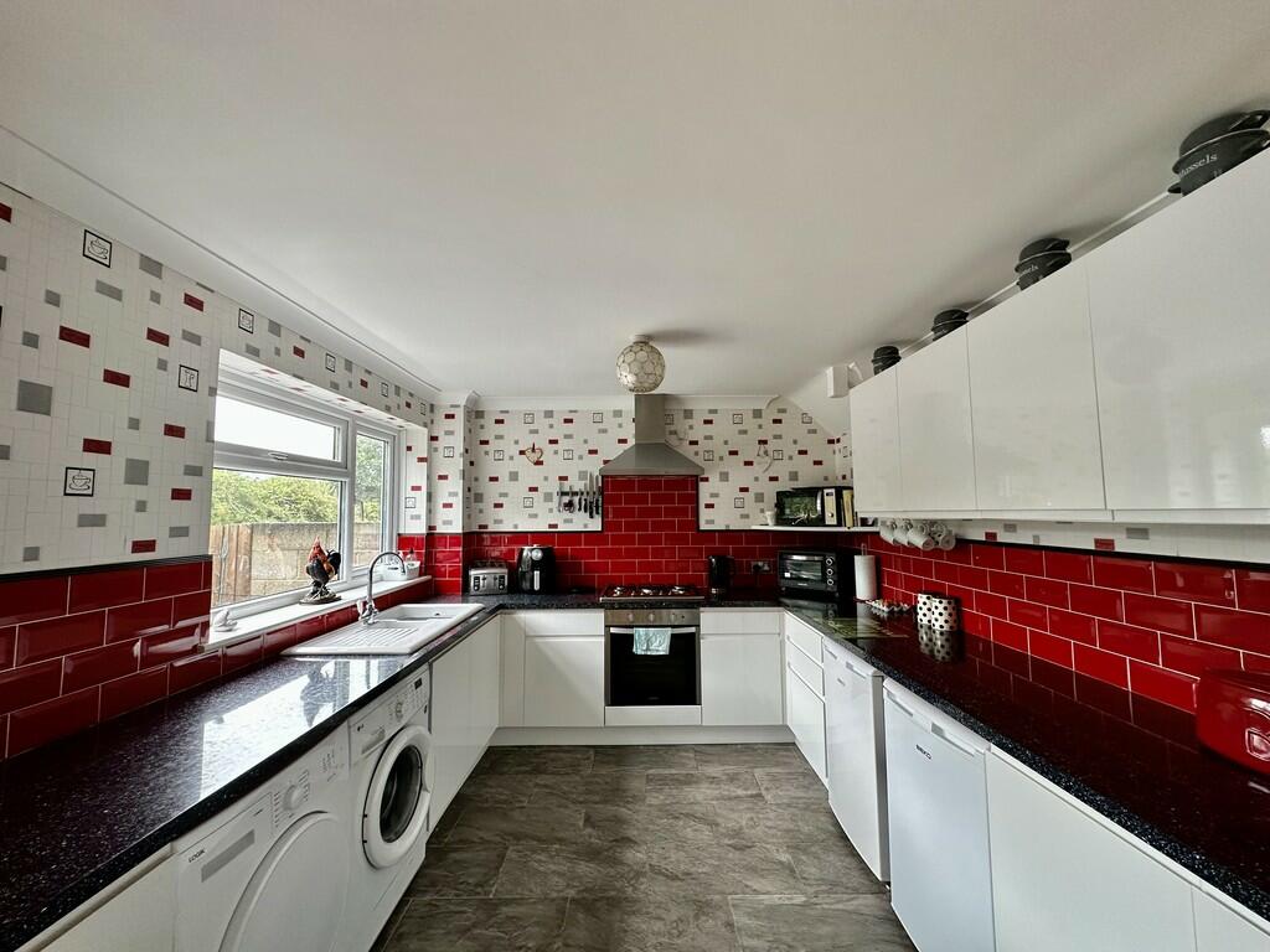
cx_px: 635
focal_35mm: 14
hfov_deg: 102.1
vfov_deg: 85.7
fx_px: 514
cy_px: 476
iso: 100
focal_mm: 2.22
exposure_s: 1/99
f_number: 2.2
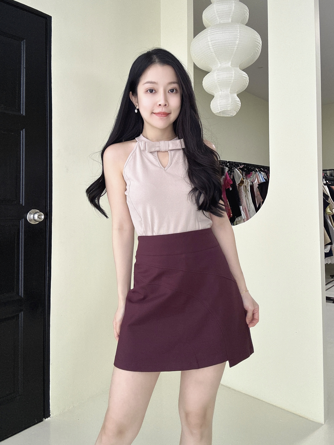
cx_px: 167
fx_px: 296
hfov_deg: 58.9
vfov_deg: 73.9
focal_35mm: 23
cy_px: 222
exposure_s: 1/60
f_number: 1.9
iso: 100
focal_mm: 2.69
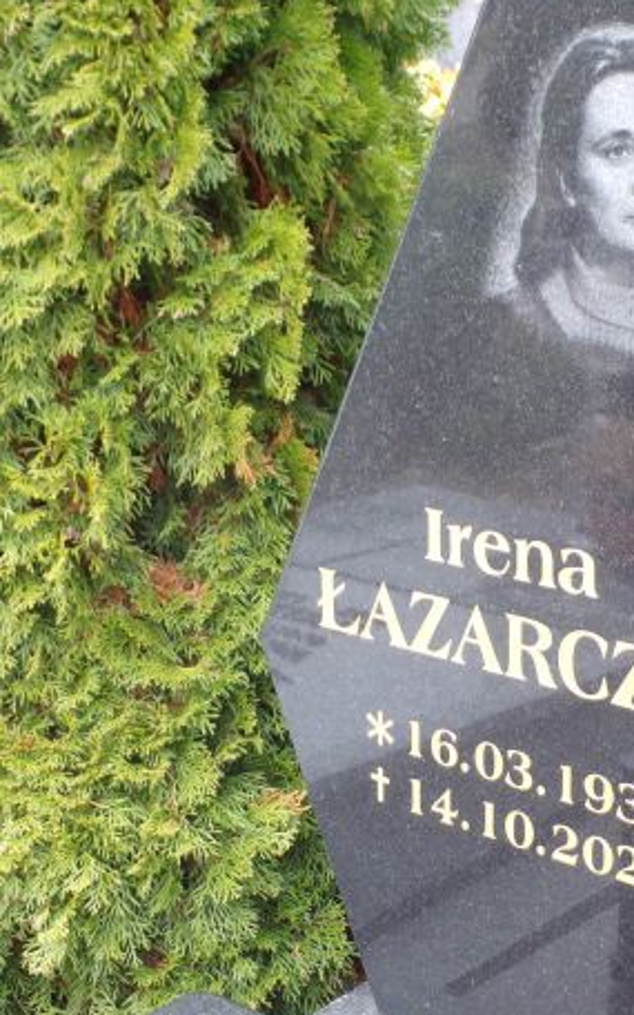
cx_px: 467
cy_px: 511
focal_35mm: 70
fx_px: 1935
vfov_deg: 29.4
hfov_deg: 18.5
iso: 136
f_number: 3.5
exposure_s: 1/34
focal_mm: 8.7
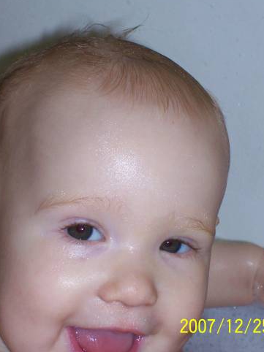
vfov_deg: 15.5
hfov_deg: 11.7
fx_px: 1293
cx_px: 123
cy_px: 163
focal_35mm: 127
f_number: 4.6
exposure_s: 1/89.8
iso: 160
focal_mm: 16.8
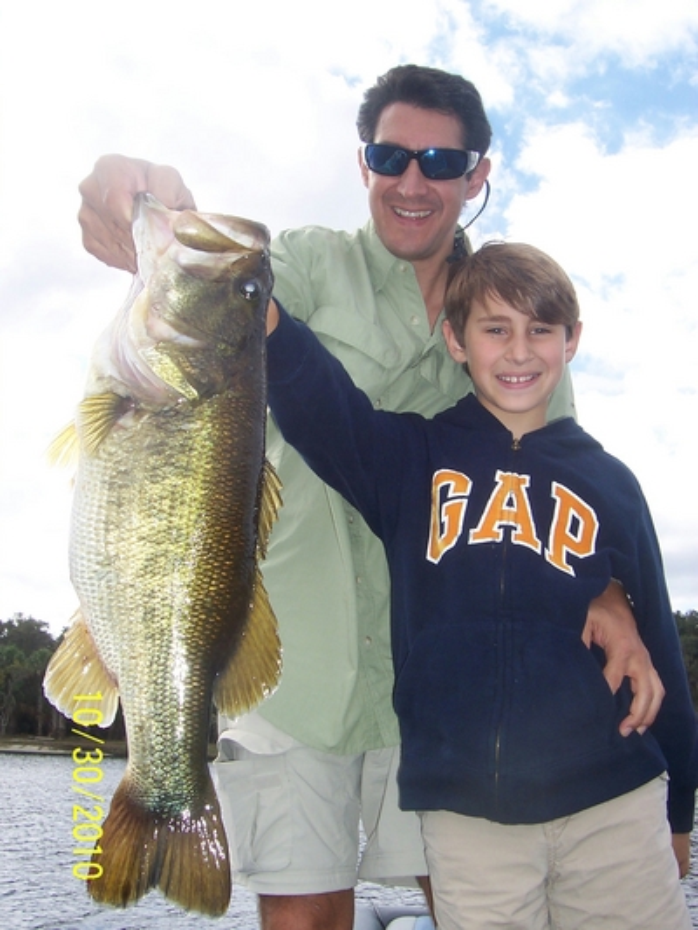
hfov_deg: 38.7
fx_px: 994
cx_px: 349
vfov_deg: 50.1
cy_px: 465
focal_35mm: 37
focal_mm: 5.6
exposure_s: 1/350
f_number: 5.6
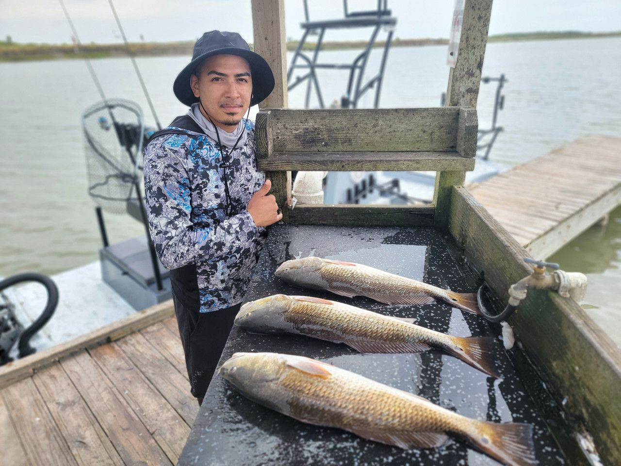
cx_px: 310
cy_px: 233
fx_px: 431
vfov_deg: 56.8
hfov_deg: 71.6
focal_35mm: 24
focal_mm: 6.7
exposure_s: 1/120
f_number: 1.8
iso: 20
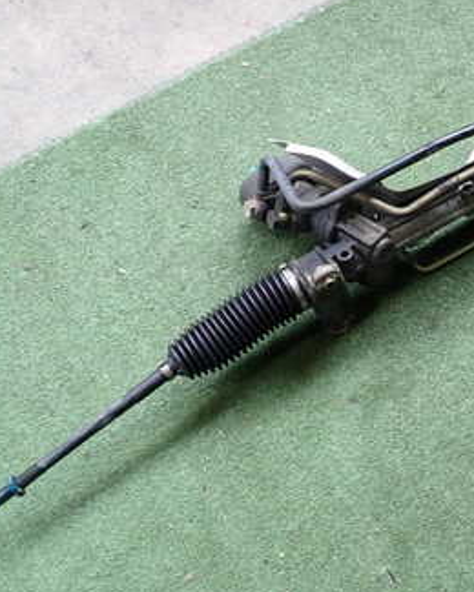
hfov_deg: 26.7
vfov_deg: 34.7
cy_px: 255
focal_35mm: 54
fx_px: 947
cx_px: 469
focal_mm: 5.4
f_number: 2.3
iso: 200
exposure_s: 1/100
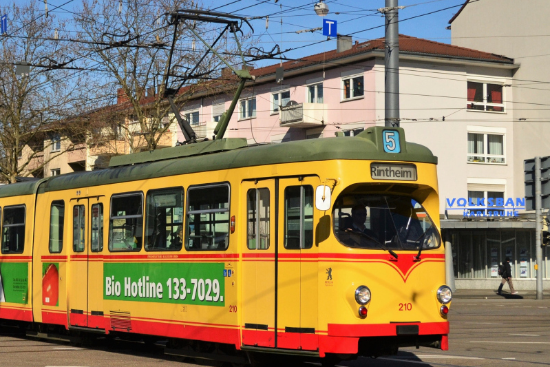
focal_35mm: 83
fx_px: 1268
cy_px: 182
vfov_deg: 16.5
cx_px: 209
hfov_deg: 24.4
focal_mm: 34
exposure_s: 1/4000
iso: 500
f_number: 5
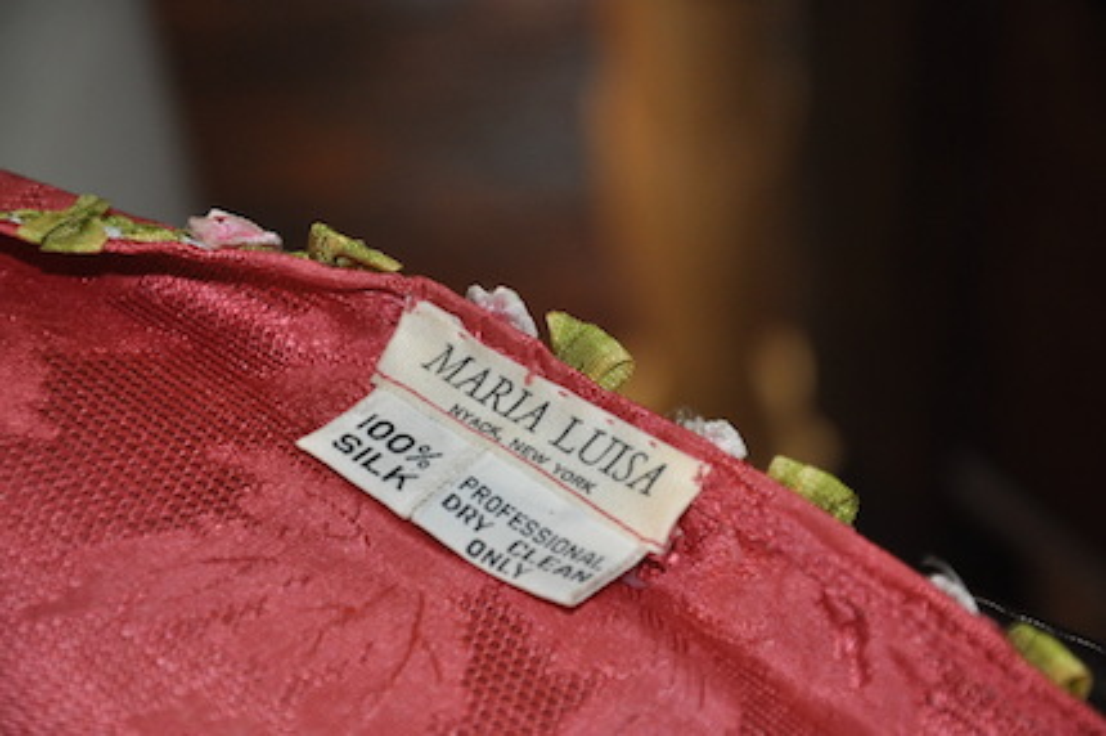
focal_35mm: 147
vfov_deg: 9.3
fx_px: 4513
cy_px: 368
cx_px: 553
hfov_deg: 14.0
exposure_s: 1/60
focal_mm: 98
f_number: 5.6
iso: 800
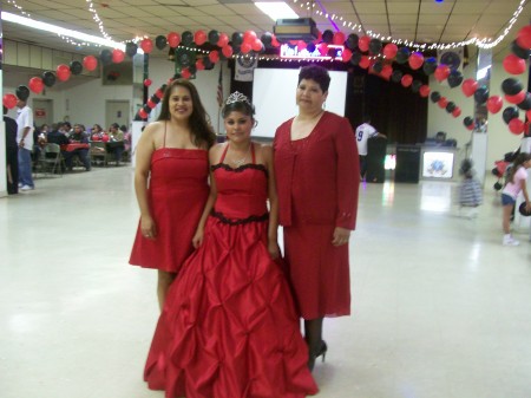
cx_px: 266
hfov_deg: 51.4
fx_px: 552
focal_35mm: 36
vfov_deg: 39.6
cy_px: 199
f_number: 2.7
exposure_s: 1/8
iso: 160
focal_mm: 6
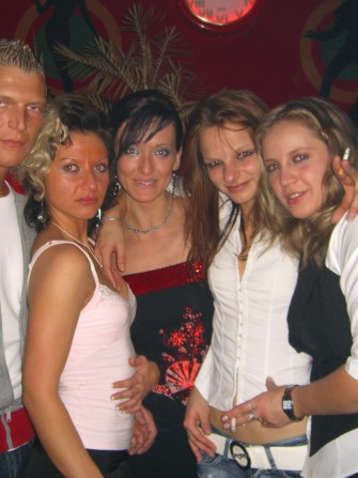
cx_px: 141
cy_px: 238
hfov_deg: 28.5
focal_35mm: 51
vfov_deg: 37.5
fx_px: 704
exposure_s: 1/60
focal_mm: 7.9
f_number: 2.8
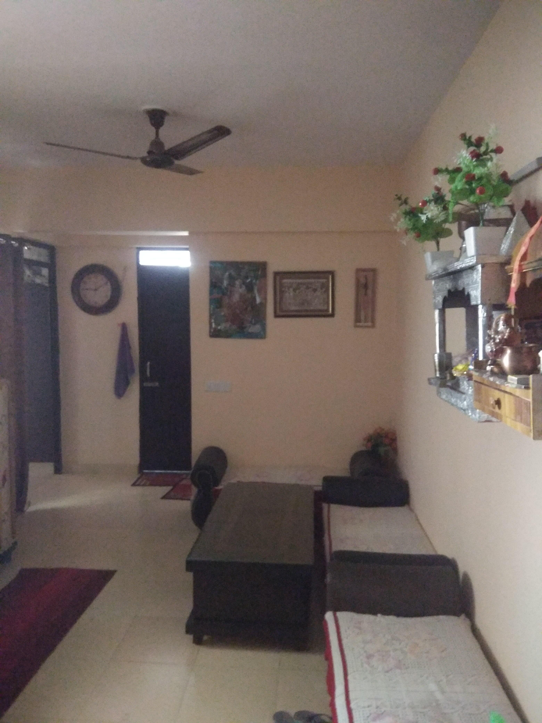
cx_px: 271
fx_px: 438
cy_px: 362
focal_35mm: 21
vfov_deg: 79.0
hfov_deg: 63.4
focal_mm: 3.57
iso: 3200
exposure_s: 1/13
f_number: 2
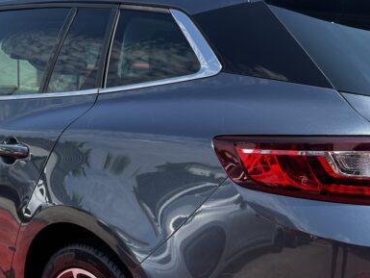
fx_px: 577
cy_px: 251
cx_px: 202
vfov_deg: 26.2
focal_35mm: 54
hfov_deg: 35.5
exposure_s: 1/858
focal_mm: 5.1
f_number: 1.6
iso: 50
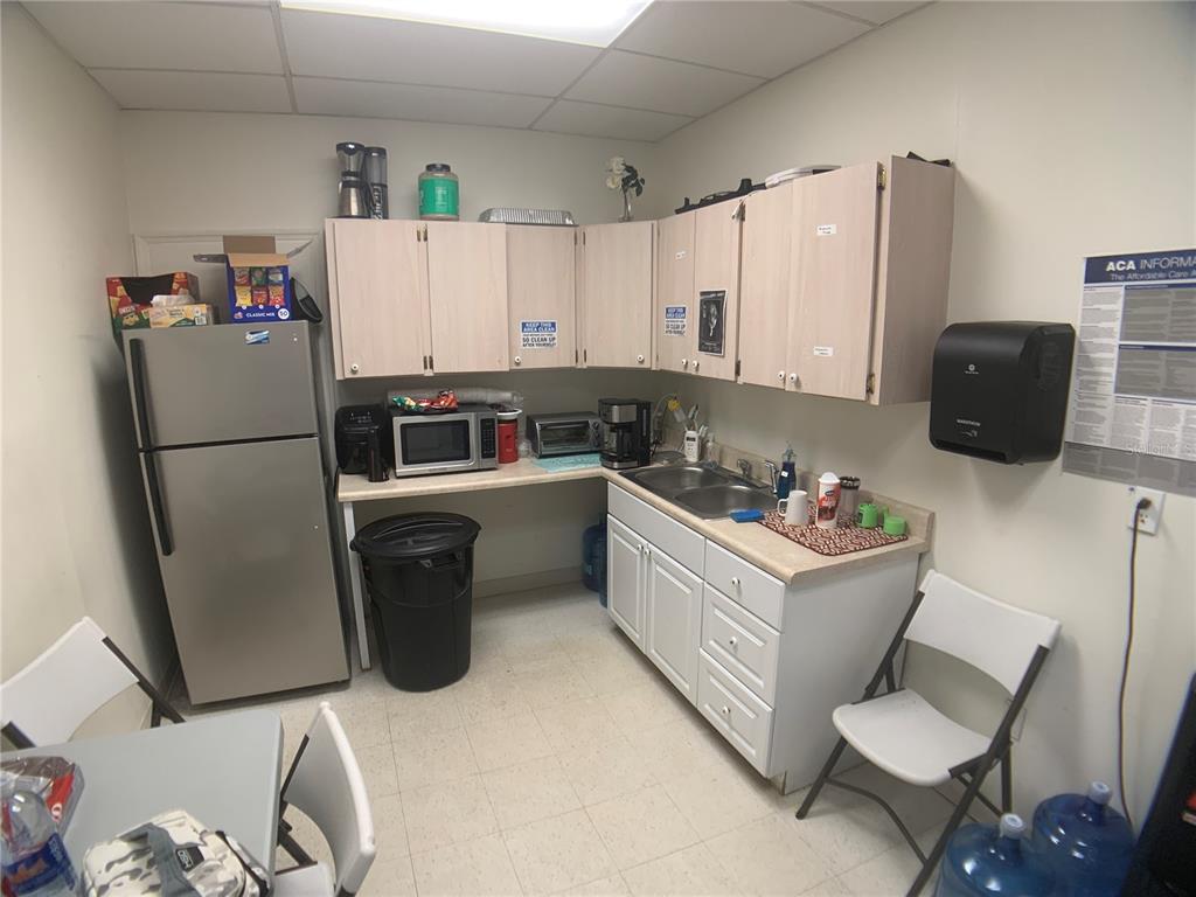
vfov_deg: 53.1
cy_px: 448
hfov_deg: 67.3
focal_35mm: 26
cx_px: 598
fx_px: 898
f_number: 1.8
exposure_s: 1/60
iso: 80
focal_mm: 4.25
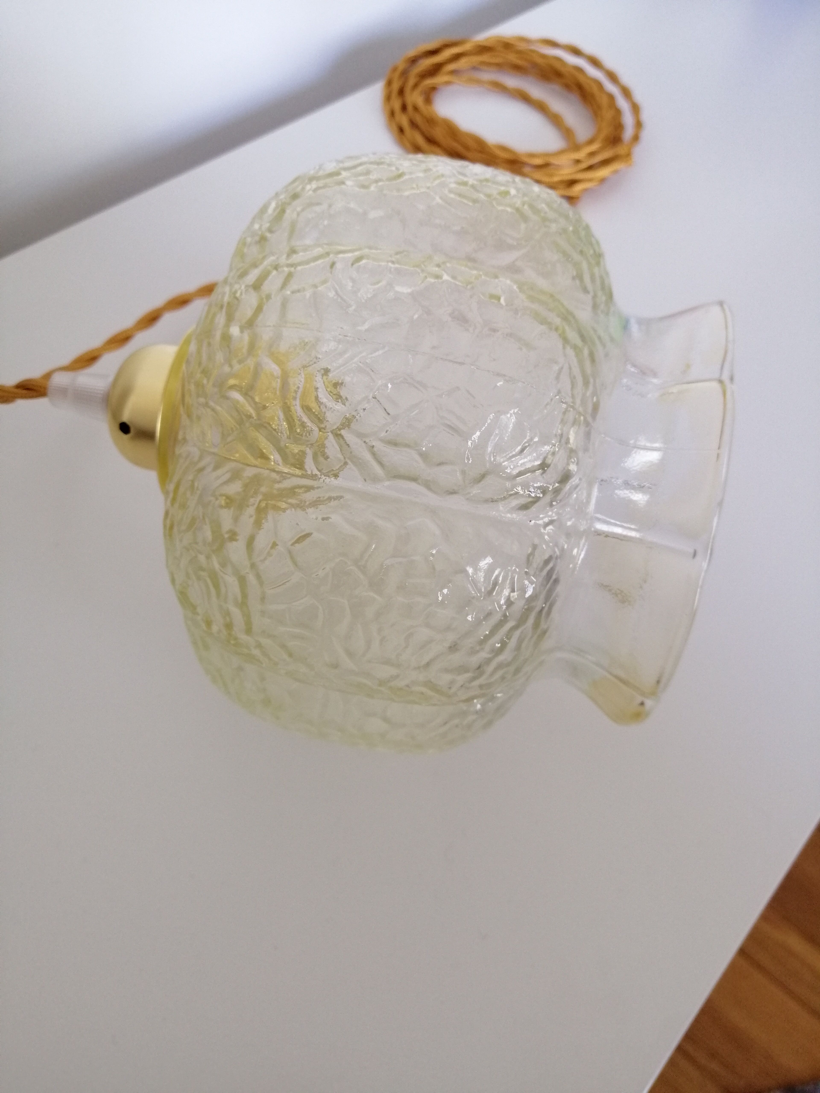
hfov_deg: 51.4
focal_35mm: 27
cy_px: 546
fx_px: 853
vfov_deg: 65.3
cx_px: 410
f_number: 1.8
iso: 160
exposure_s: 1/40
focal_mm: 3.95
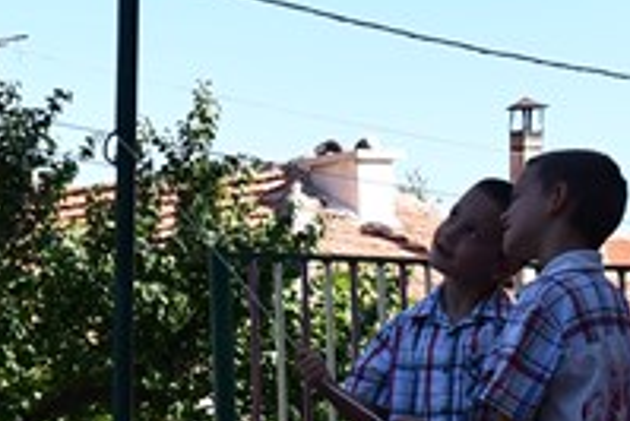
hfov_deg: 11.1
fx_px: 3240
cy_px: 27
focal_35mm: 185
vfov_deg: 7.4
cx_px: 187
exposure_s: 1/250
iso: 200
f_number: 8
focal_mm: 24
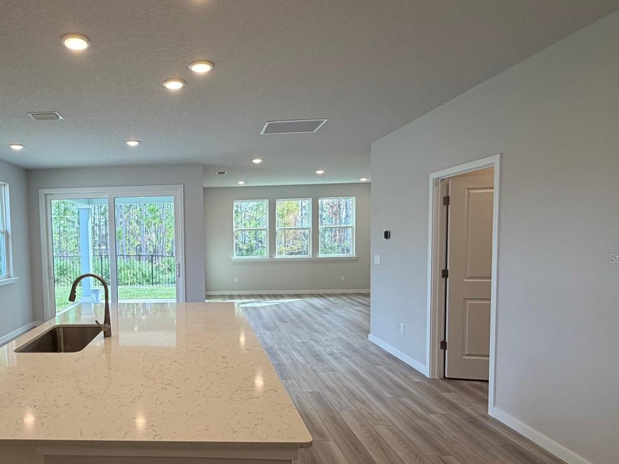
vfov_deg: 60.9
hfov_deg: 72.7
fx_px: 393
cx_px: 180
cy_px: 258
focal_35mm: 22
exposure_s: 1/120
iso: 125
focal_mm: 2.22
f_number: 2.2
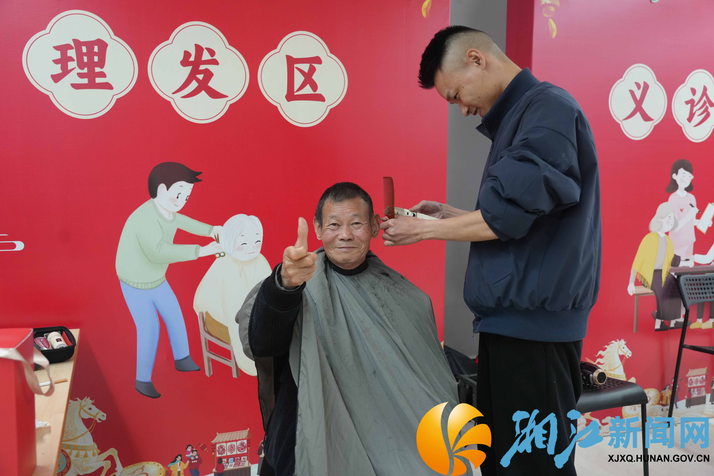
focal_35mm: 31
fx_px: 615
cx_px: 357
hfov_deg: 60.3
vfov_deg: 42.3
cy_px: 238
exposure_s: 1/160
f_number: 4
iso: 2000
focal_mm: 31
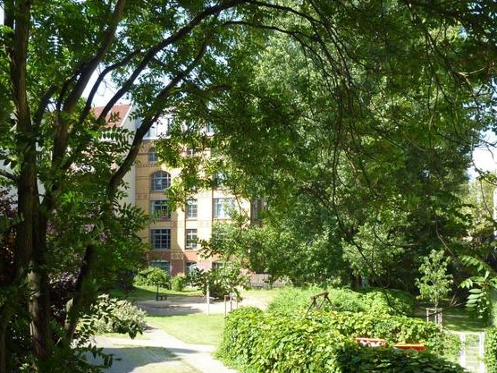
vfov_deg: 39.5
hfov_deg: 51.4
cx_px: 254
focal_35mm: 36
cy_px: 222
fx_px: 517
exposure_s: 1/200
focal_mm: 4.1
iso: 100
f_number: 4
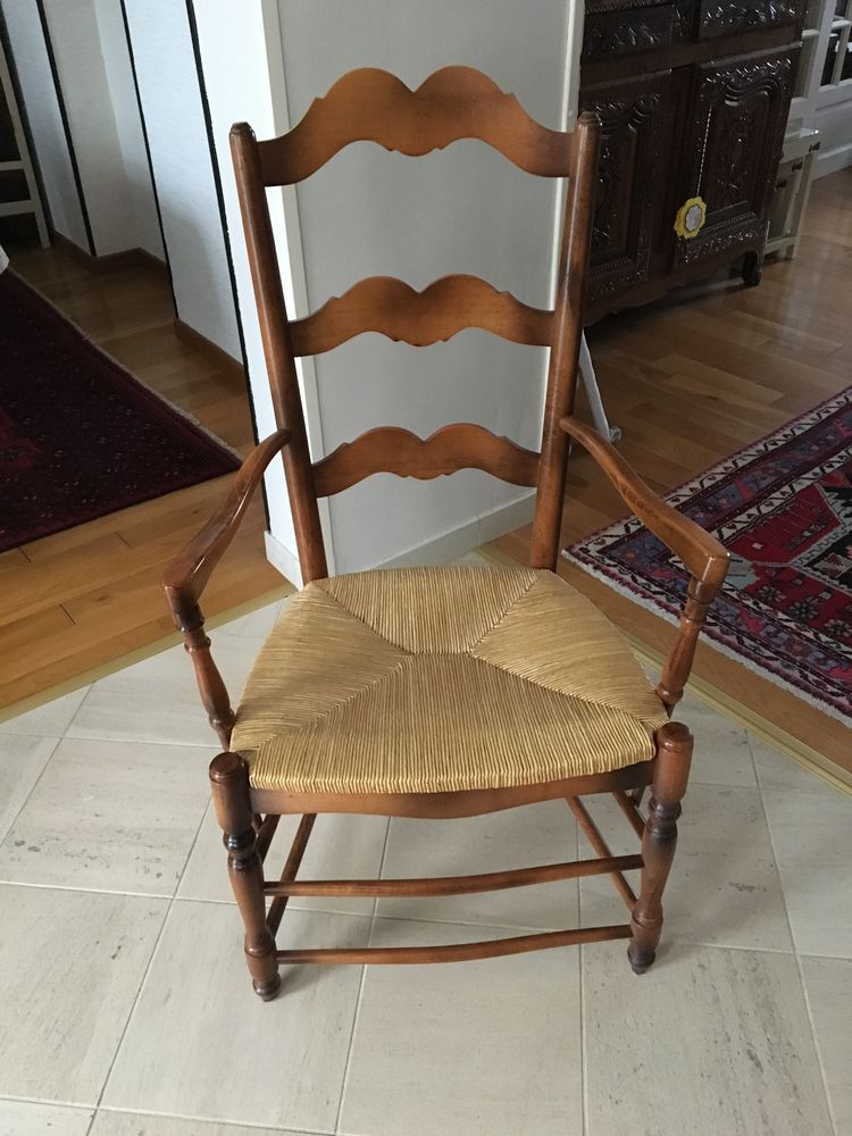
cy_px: 568
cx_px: 426
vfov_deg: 61.7
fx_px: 952
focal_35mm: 29
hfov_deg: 48.2
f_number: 2.2
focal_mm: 4.15
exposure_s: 1/17
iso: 320
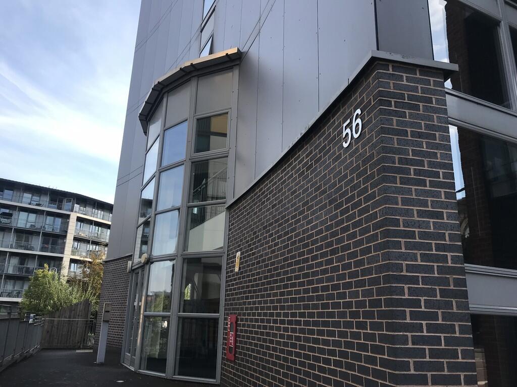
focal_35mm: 28
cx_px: 258
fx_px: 418
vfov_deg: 49.7
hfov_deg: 63.4
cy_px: 194
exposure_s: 1/855
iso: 20
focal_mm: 3.99
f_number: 1.8
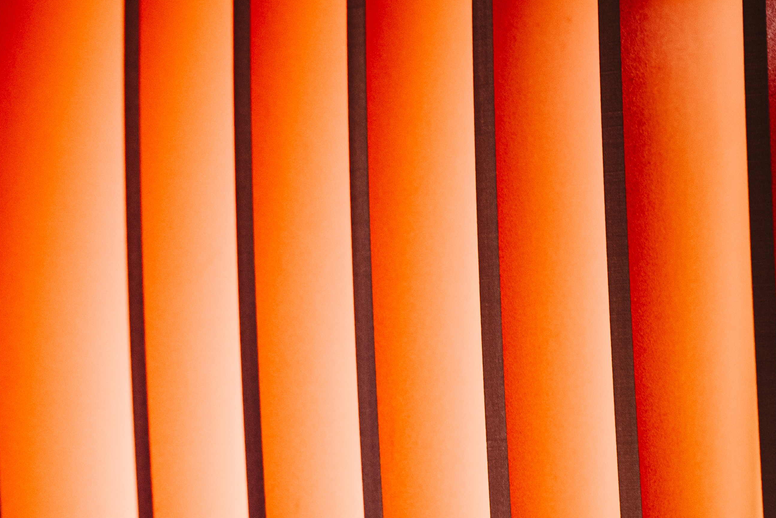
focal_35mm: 121
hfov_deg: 16.7
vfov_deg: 11.3
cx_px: 127
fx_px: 2611
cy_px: 233
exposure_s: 1/60
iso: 800
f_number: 4
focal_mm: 35
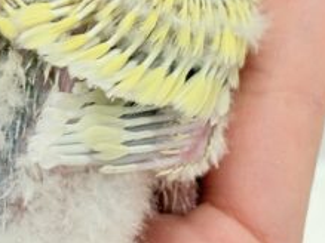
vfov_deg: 9.7
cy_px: 21
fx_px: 1426
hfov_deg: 13.0
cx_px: 144
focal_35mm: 152
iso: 40
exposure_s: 1/50
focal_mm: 5.96
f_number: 1.6
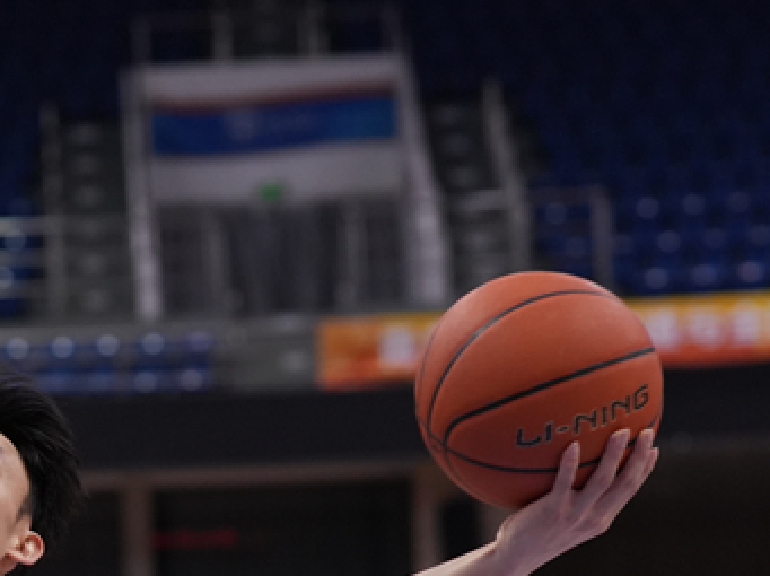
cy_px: 677
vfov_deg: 6.1
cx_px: -108
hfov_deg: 8.2
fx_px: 5333
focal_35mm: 240
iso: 2000
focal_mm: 85
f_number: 2.8
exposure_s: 1/1000
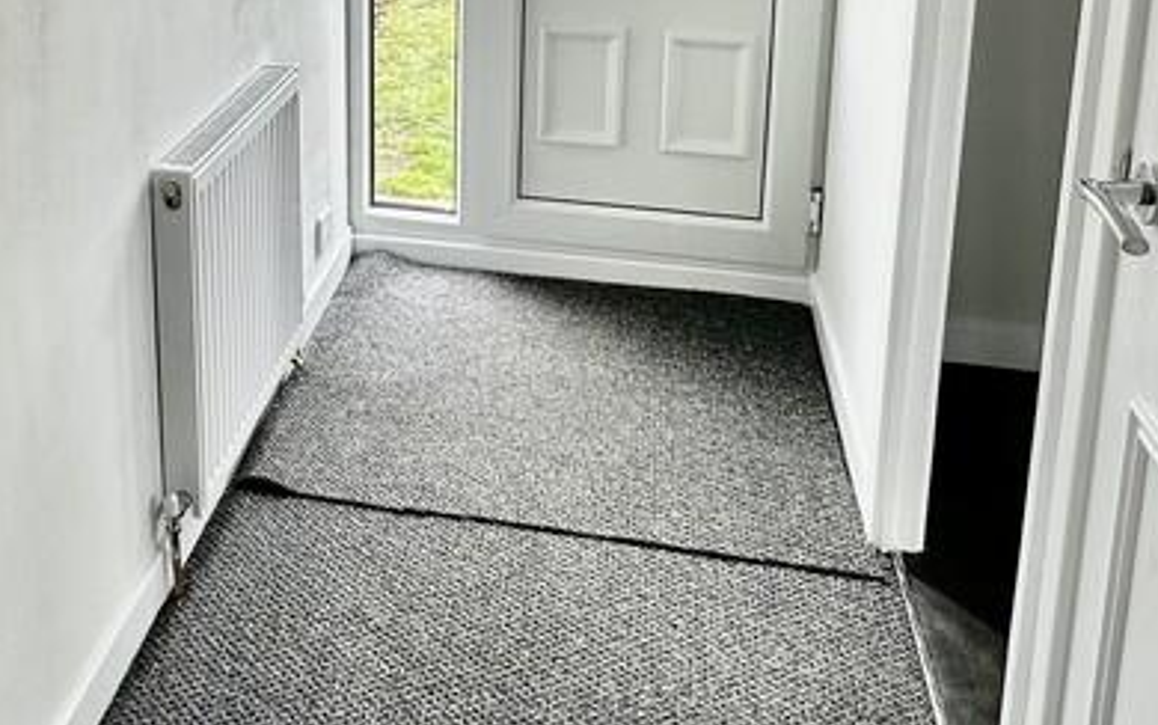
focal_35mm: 39
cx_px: 350
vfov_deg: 29.7
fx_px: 1231
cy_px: -59
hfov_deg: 49.1
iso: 64
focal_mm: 2.22
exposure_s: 1/100
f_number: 2.2
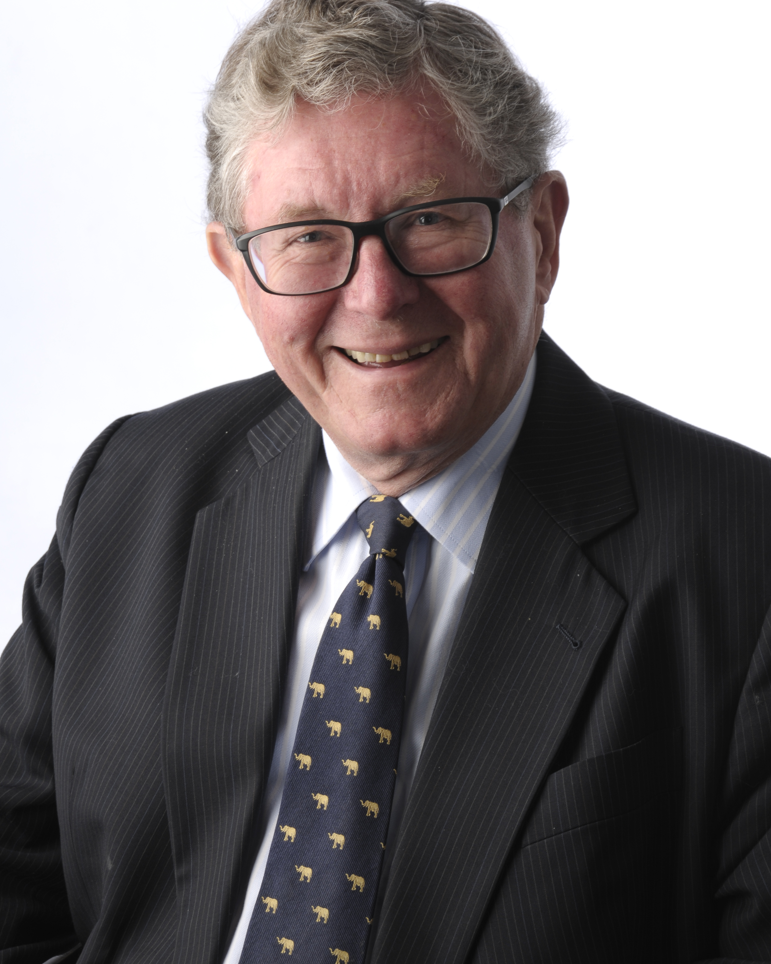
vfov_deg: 18.1
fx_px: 3024
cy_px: 448
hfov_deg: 14.5
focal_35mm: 106
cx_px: 382
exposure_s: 1/100
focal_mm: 62
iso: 100
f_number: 10
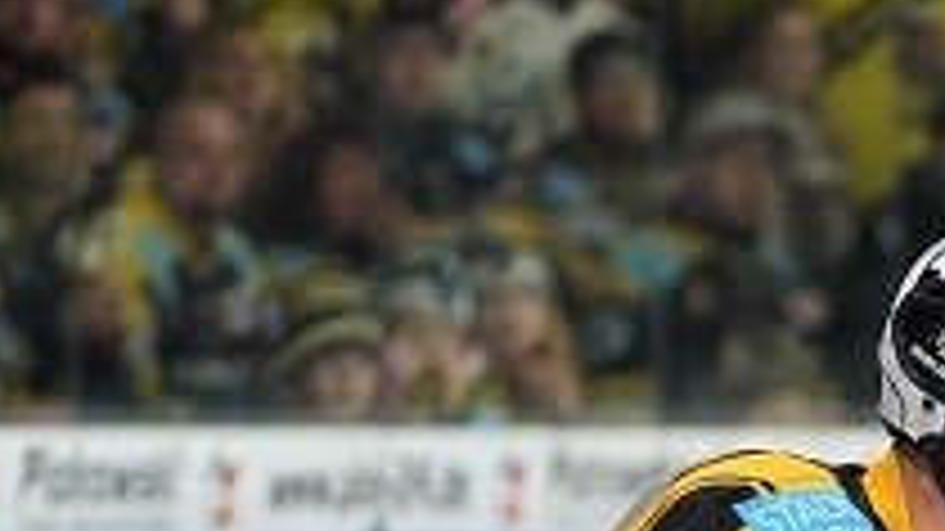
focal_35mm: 586
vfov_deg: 2.1
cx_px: 1359
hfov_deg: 3.7
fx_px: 14680
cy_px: 929
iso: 640
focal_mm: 159
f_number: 4
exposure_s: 1/160
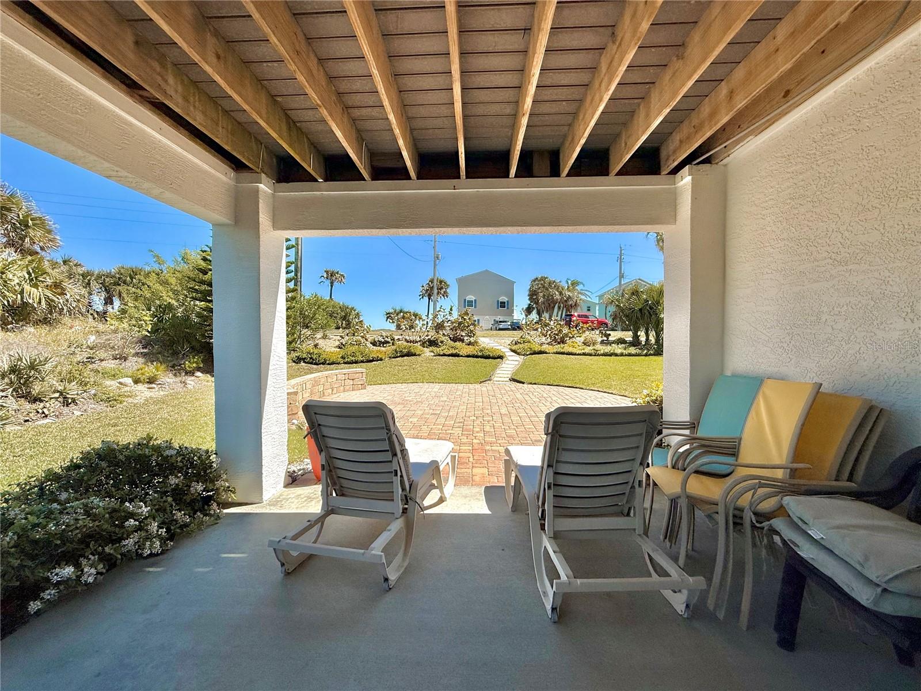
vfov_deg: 85.7
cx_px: 460
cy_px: 346
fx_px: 372
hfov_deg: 102.1
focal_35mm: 14
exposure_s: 1/2410
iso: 50
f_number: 2.2
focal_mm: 2.22
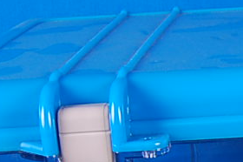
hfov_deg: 8.6
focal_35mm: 226
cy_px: 280
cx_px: 488
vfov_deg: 6.0
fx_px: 1524
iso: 200
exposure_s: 1/125
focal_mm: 28
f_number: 8
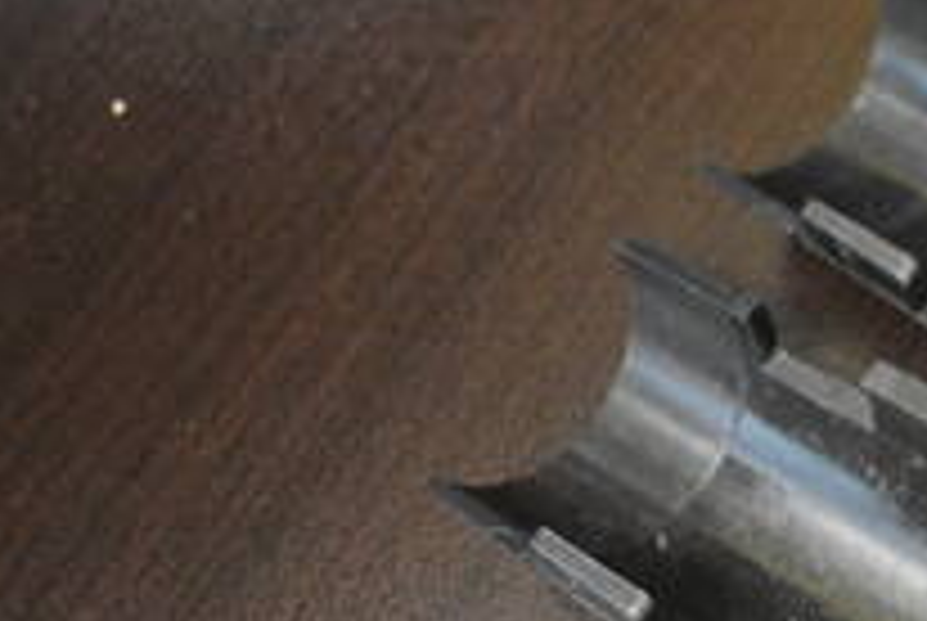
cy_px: 544
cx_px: 1332
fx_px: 2063
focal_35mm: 80
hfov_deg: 21.7
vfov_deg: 16.9
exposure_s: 1/50
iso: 3200
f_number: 3.5
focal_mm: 18
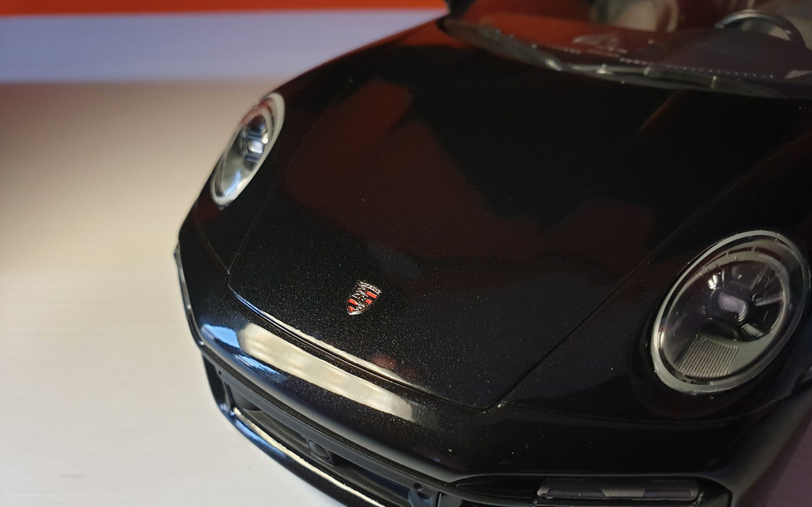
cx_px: 411
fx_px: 620
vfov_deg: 44.3
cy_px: 303
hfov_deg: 66.5
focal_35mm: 28
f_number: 2.4
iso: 250
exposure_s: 1/16
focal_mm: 4.3
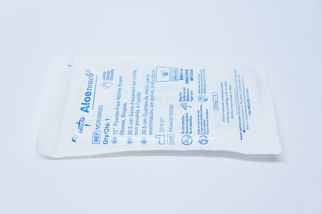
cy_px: 107
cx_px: 161
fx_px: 536
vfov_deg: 22.6
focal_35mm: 60
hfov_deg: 33.4
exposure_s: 1/60
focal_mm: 40
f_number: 6.3
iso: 800
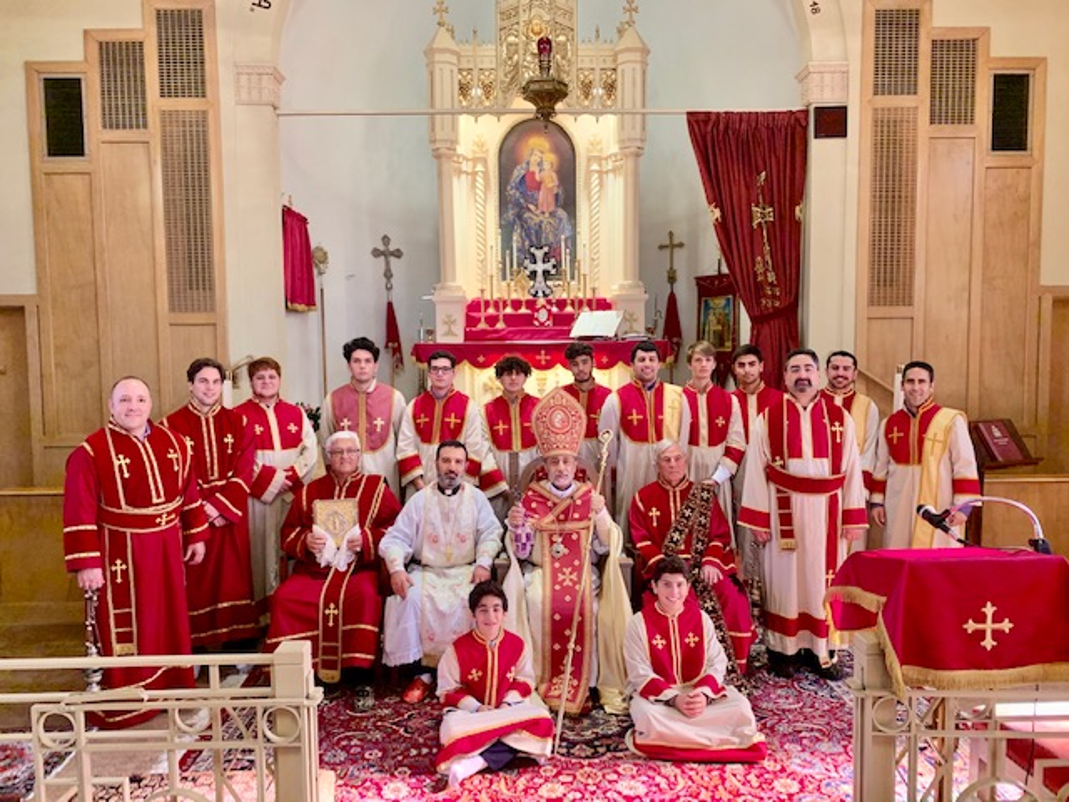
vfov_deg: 53.1
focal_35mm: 26
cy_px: 401
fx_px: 803
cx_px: 534
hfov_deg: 67.3
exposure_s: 1/60
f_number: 1.8
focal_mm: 4.25
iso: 200
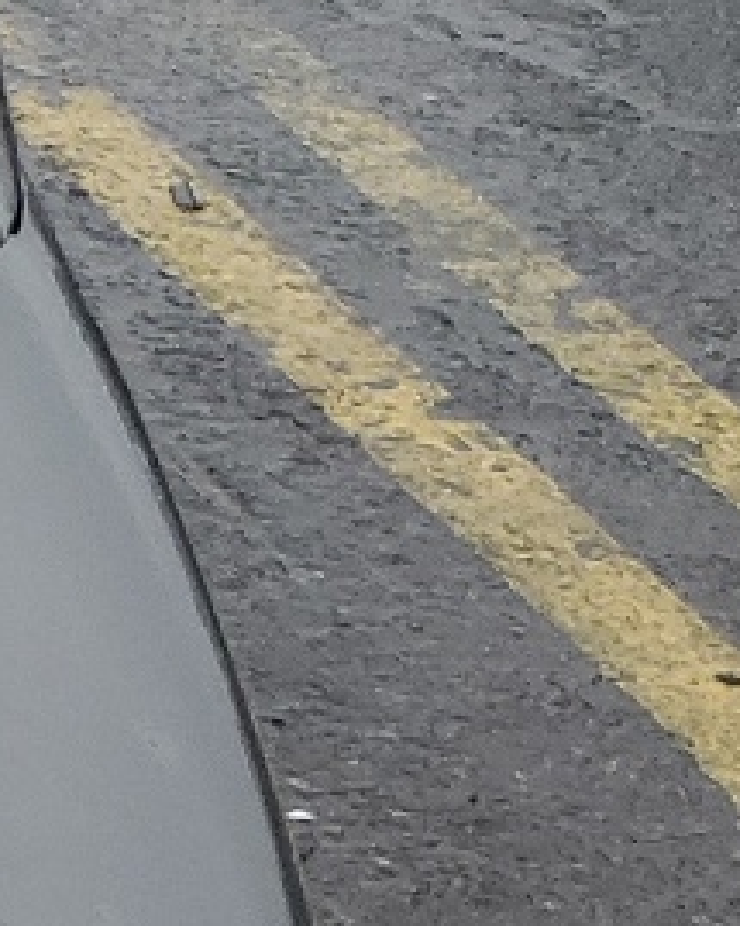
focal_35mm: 151
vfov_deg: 11.4
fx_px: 4136
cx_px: -1859
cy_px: 1897
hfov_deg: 7.9
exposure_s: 1/227
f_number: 1.5
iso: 50
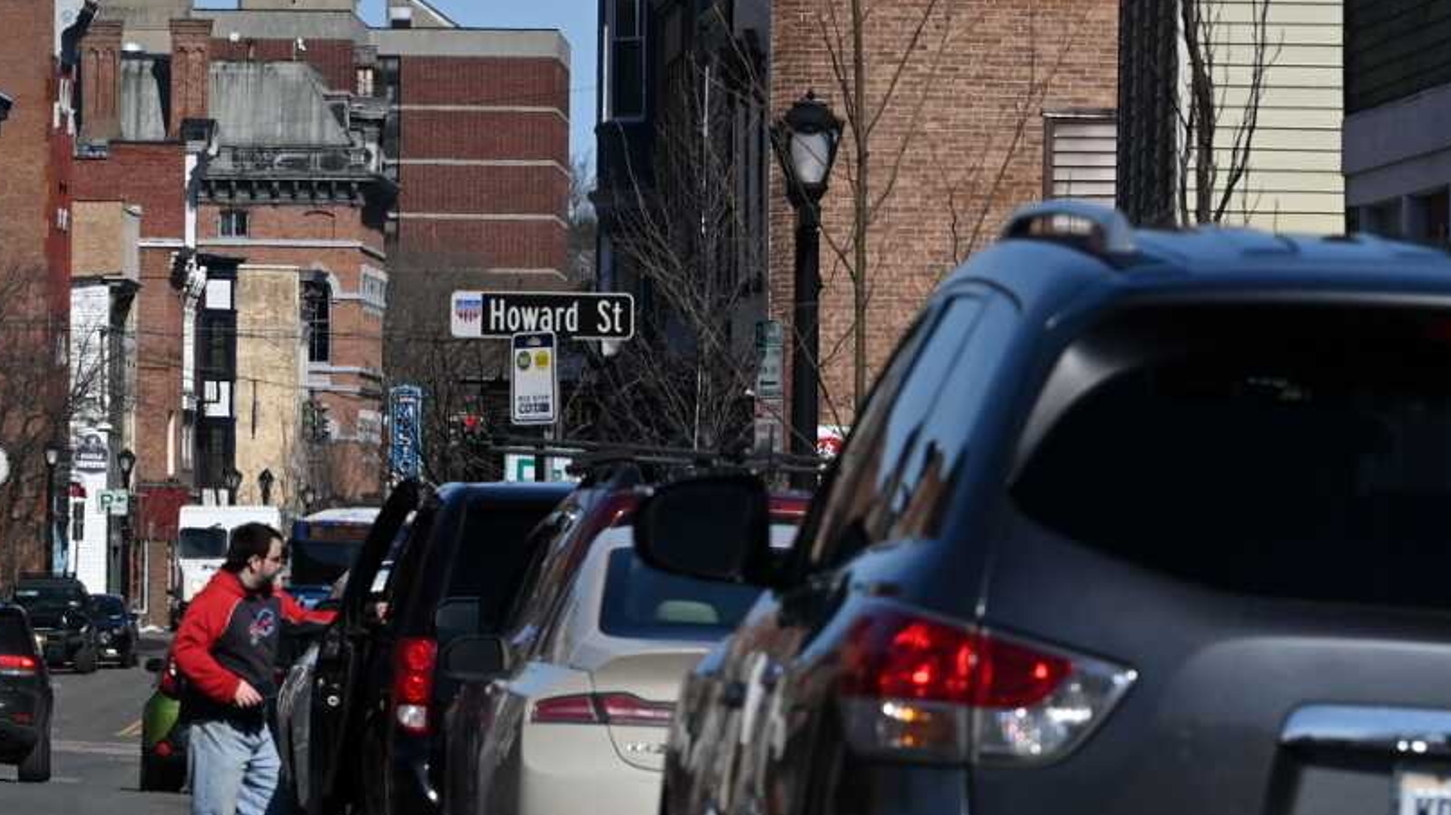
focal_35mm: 359
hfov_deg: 6.0
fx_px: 13810
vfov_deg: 3.4
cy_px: -77
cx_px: -254
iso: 1000
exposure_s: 1/8000
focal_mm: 135
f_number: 8
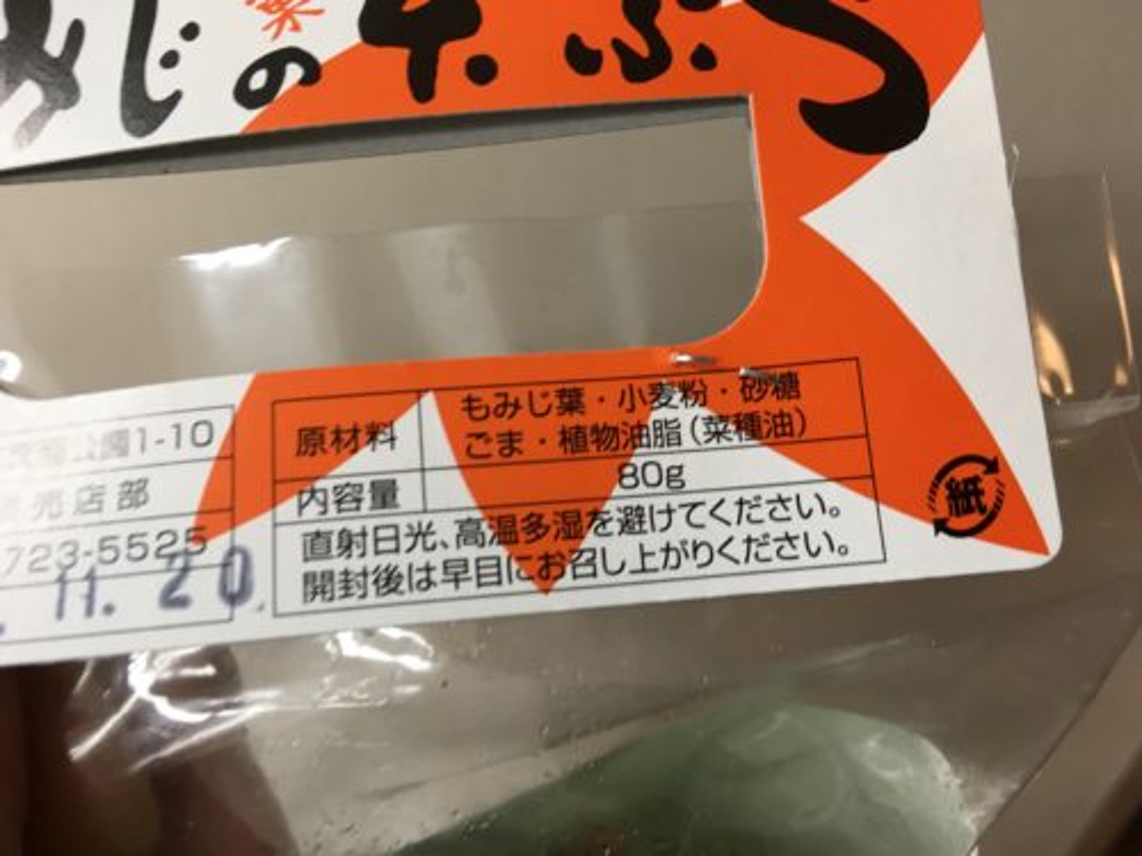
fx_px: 957
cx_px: 571
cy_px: 428
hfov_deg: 61.7
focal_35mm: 29
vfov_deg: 48.2
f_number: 2.2
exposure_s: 1/30
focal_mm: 4.15
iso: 25
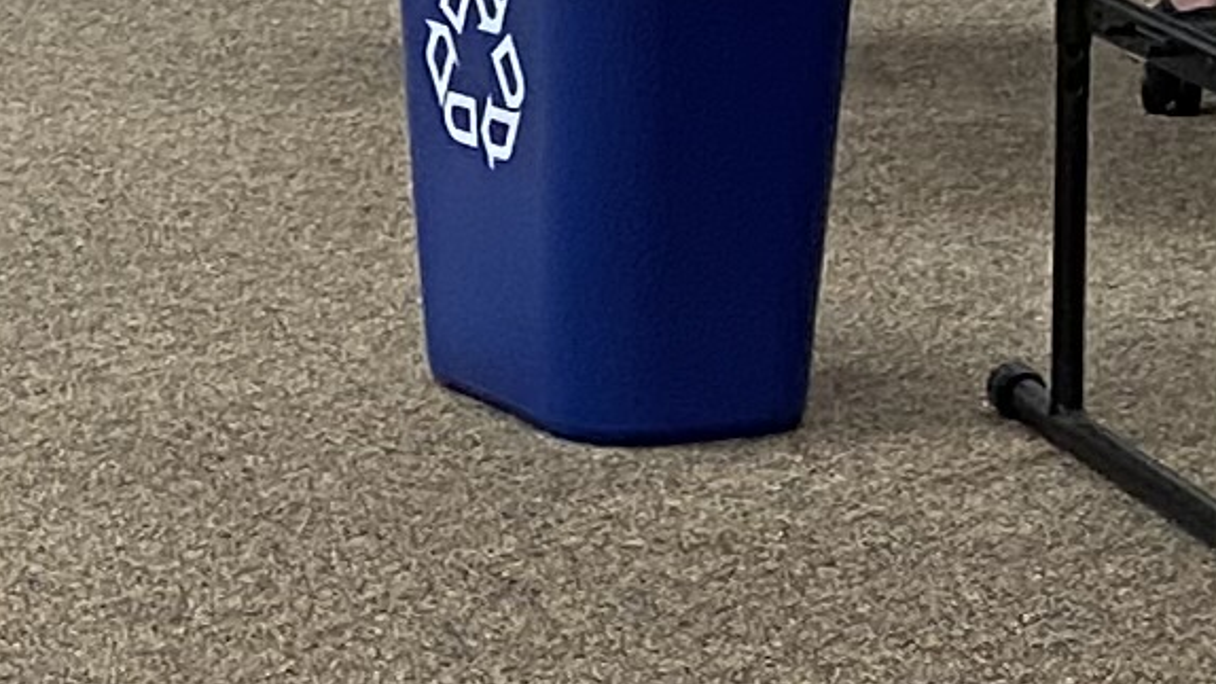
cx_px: 59
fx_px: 6417
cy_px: -4
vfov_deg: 6.1
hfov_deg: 10.7
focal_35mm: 199
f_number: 1.8
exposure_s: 1/60
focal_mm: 4.25
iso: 125
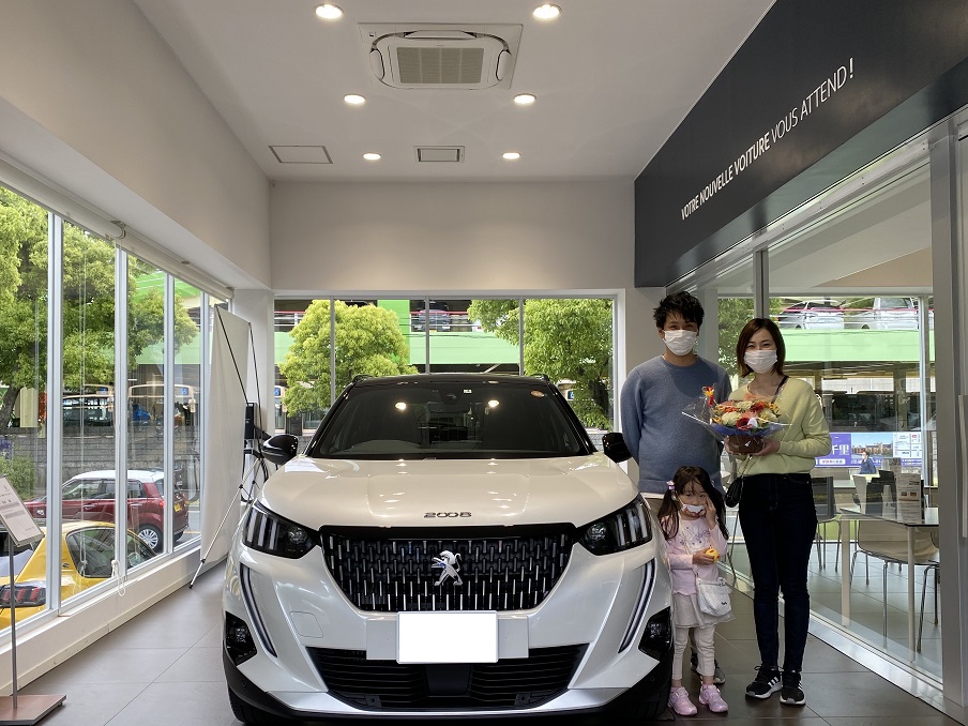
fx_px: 811
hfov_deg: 61.6
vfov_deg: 48.1
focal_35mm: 29
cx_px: 463
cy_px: 403
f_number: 1.8
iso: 32
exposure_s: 1/122
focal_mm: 4.25
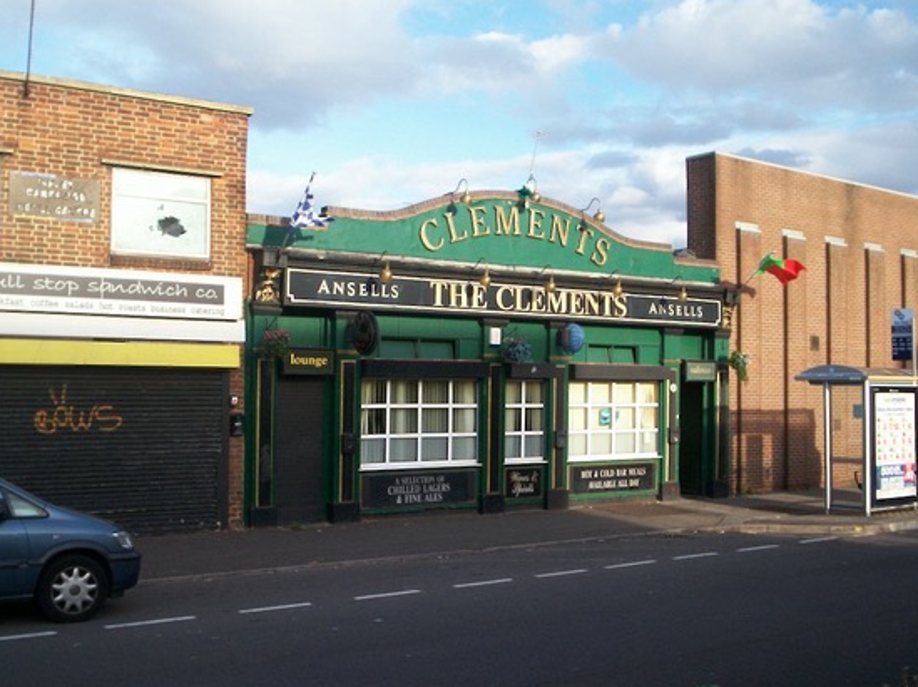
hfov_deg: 44.8
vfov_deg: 34.3
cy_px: 369
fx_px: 1113
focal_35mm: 42
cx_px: 445
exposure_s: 1/177
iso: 100
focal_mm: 5.9
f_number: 4.5
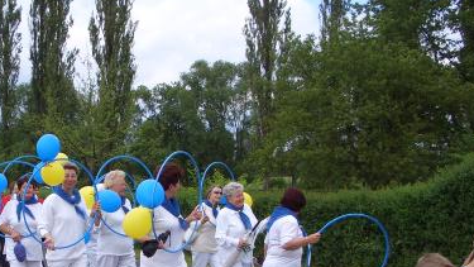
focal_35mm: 65
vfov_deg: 18.3
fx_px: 817
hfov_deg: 31.8
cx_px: 125
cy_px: 233
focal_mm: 5.8
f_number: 4.3
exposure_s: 1/640
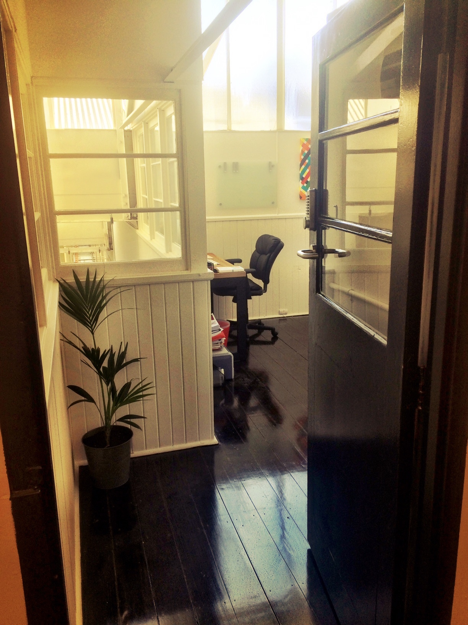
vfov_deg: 61.7
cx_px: 234
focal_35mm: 29
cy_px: 312
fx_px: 523
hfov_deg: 48.2
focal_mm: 4.15
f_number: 2.2
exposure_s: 1/120
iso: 40
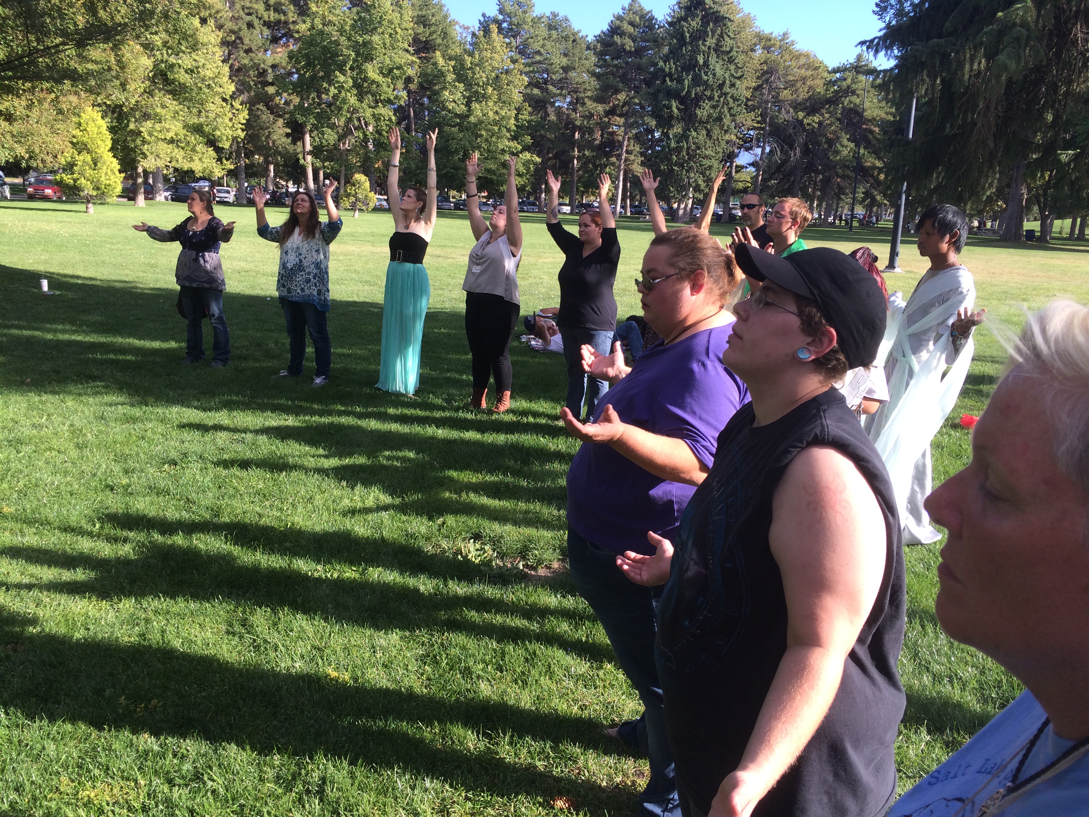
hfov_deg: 61.7
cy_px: 408
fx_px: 912
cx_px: 544
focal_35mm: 29
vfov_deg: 48.2
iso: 32
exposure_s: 1/500
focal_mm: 4.15
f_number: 2.2
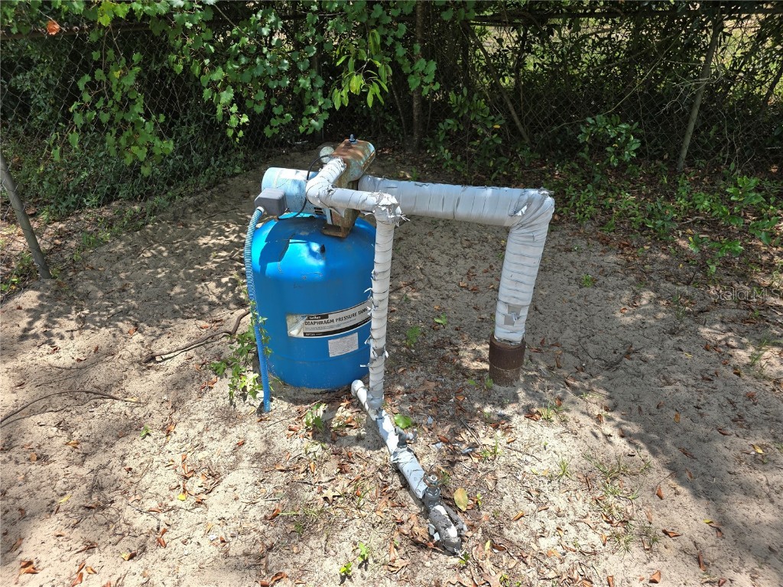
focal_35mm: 23
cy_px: 294
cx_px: 392
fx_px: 520
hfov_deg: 73.9
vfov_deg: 58.9
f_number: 1.7
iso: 12
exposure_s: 1/269
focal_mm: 6.3
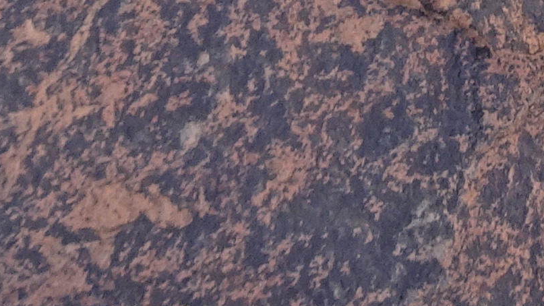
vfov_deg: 6.2
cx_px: 699
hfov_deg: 11.4
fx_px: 2669
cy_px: -477
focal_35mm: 185
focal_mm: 4.75
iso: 80
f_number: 3.5
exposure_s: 1/100
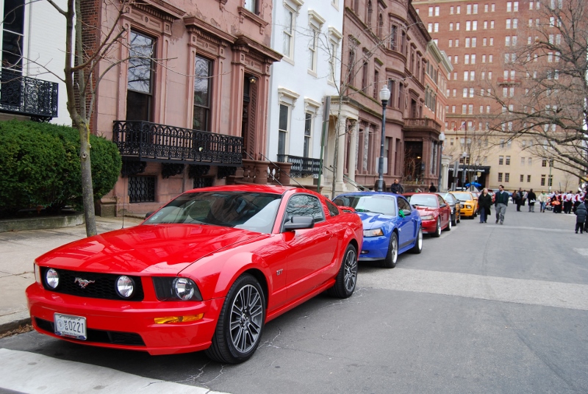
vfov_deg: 43.7
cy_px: 197
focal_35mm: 30
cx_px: 294
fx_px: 491
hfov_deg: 61.9
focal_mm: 20
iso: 100
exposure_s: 1/125
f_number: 5.6
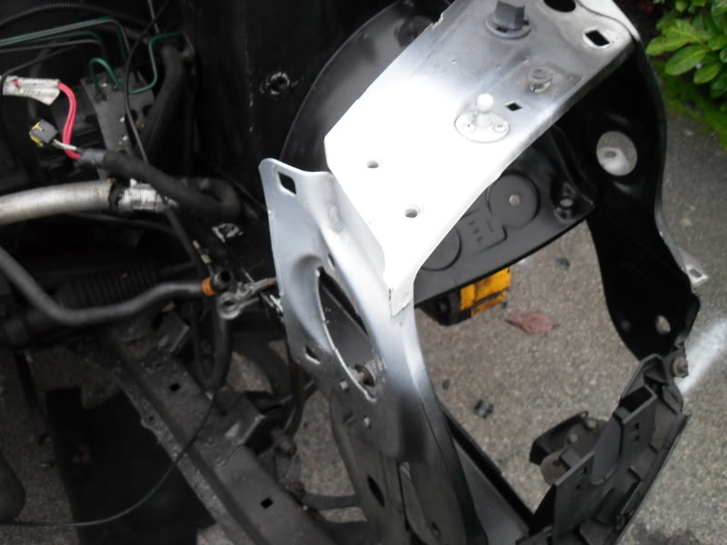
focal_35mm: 35
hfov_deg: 52.6
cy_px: 272
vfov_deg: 40.7
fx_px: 735
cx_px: 364
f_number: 2.8
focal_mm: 6.2
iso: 200
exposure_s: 1/30
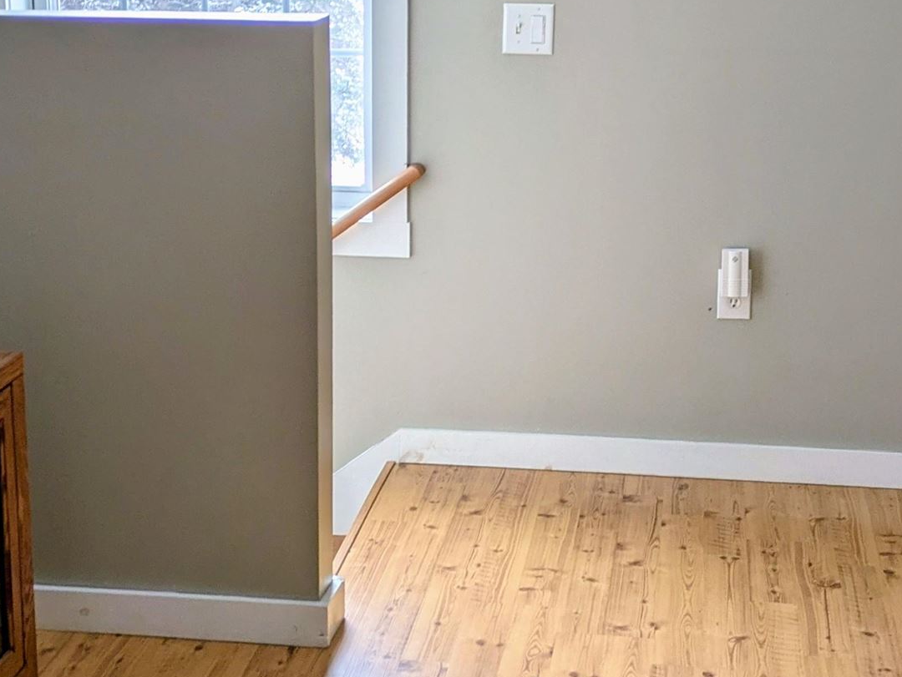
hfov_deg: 27.3
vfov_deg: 20.7
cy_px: 362
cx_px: 361
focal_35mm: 71
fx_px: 1851
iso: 47
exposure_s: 1/40
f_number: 1.89
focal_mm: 5.43
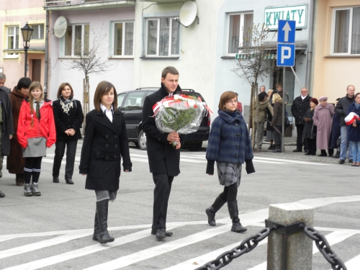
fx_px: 1092
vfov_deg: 14.1
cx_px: 180
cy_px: 135
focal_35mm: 105
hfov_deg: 18.7
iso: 93
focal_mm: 18.8
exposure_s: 1/75
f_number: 4
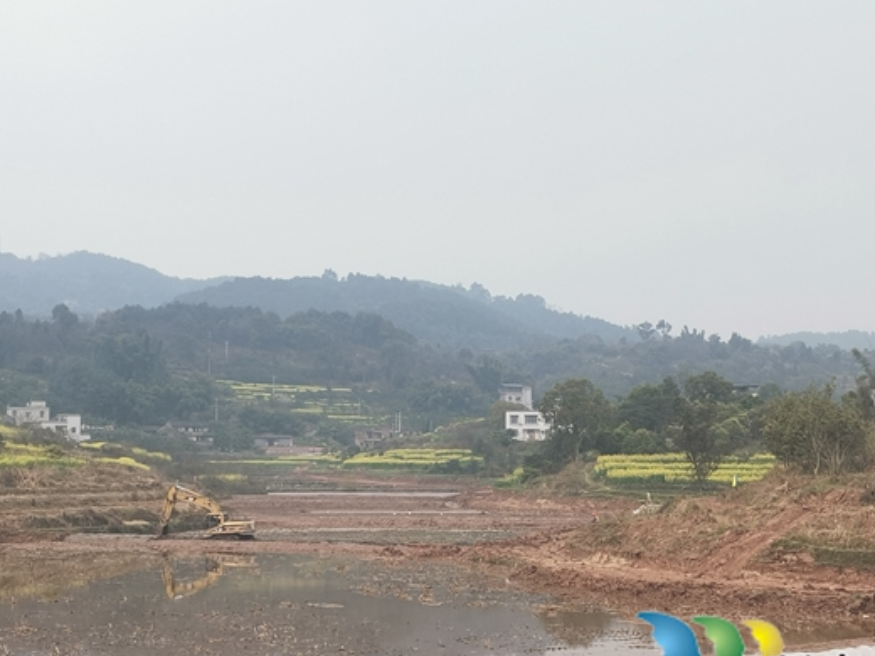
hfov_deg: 30.3
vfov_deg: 22.9
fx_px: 1618
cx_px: 459
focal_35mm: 64
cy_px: 367
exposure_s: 1/765
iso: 50
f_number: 1.8
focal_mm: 4.75
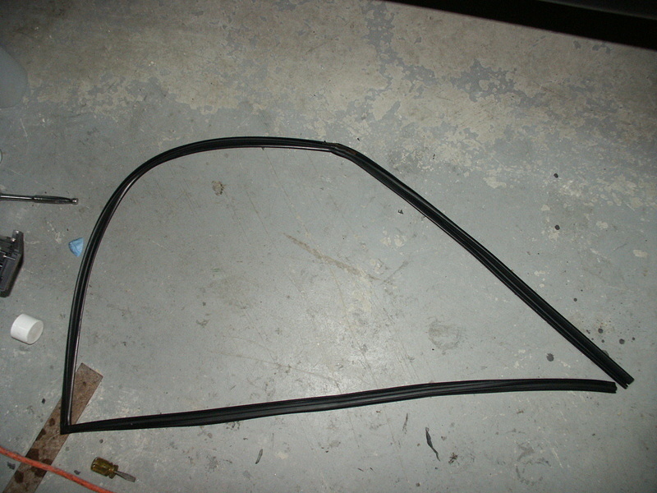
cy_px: 246
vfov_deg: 48.2
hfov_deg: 61.7
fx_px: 550
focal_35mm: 29
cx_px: 328
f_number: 2.8
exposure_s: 1/45
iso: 200
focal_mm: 7.65
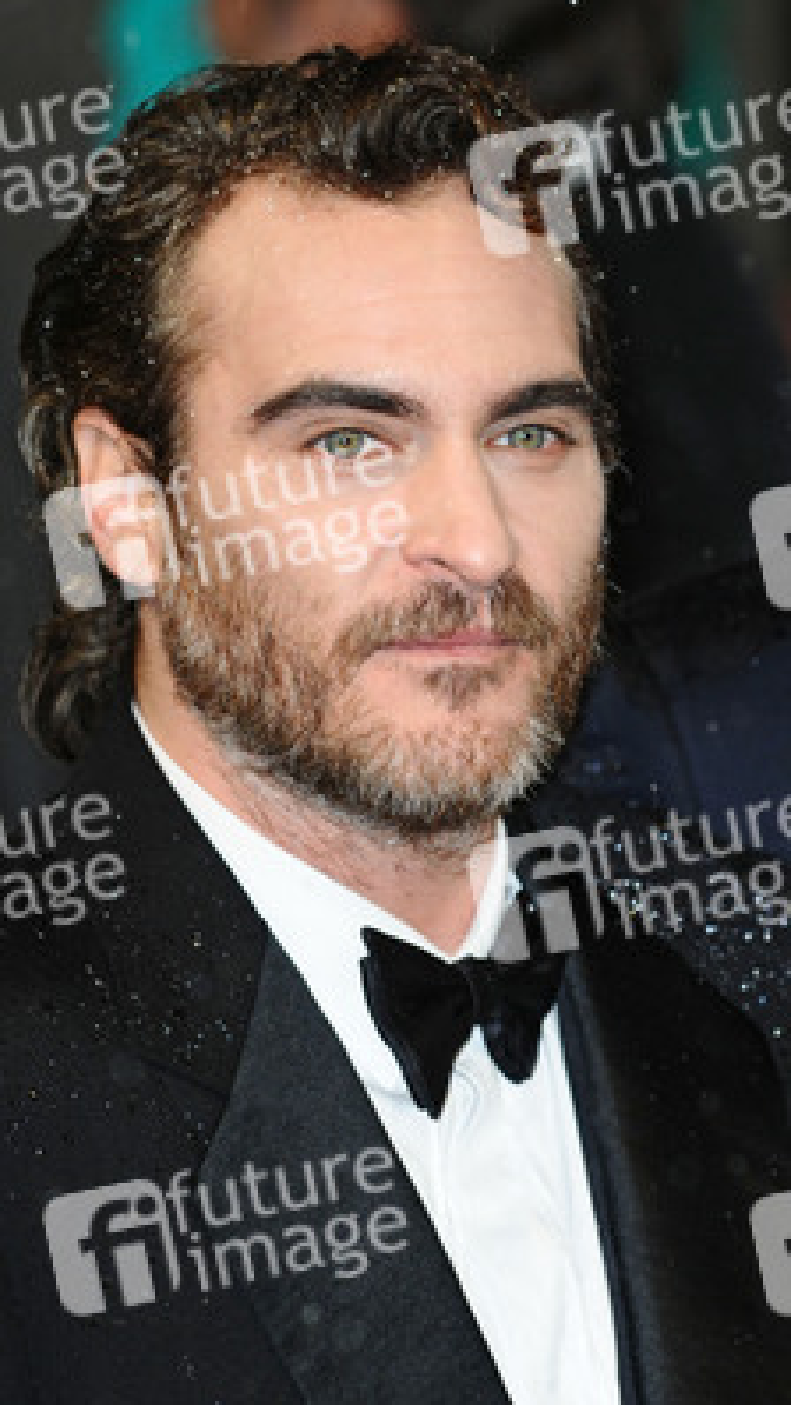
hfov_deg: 4.4
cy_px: 702
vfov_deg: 7.8
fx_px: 10307
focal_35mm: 277
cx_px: 330
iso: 320
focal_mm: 175
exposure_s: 1/200
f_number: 4
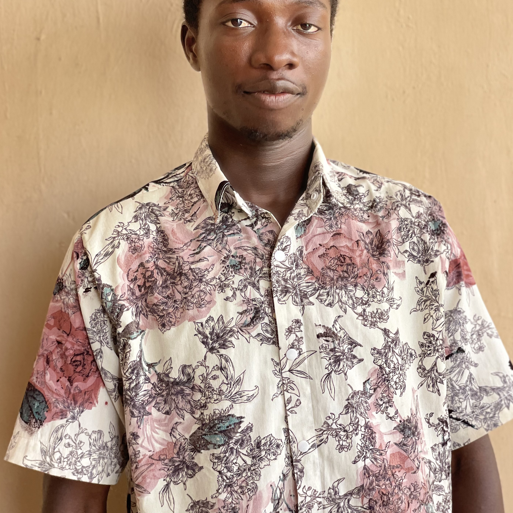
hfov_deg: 26.1
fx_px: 1107
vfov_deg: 25.9
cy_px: 160
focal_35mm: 66
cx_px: 271
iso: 40
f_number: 2
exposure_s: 1/122
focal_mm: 6
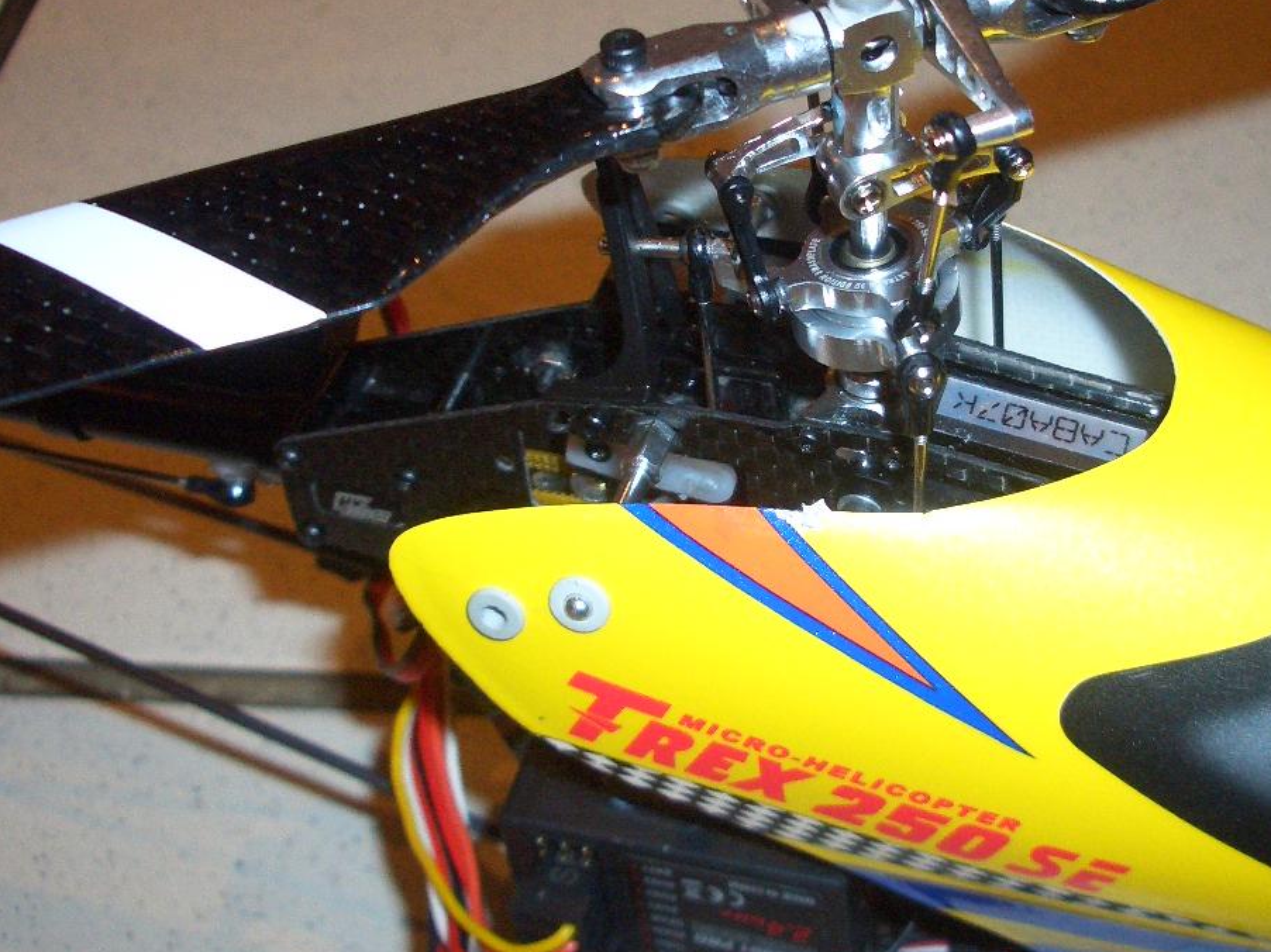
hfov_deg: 22.2
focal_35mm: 88
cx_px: 831
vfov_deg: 16.8
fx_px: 3230
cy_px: 355
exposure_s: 1/60
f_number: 3.5
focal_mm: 10.2
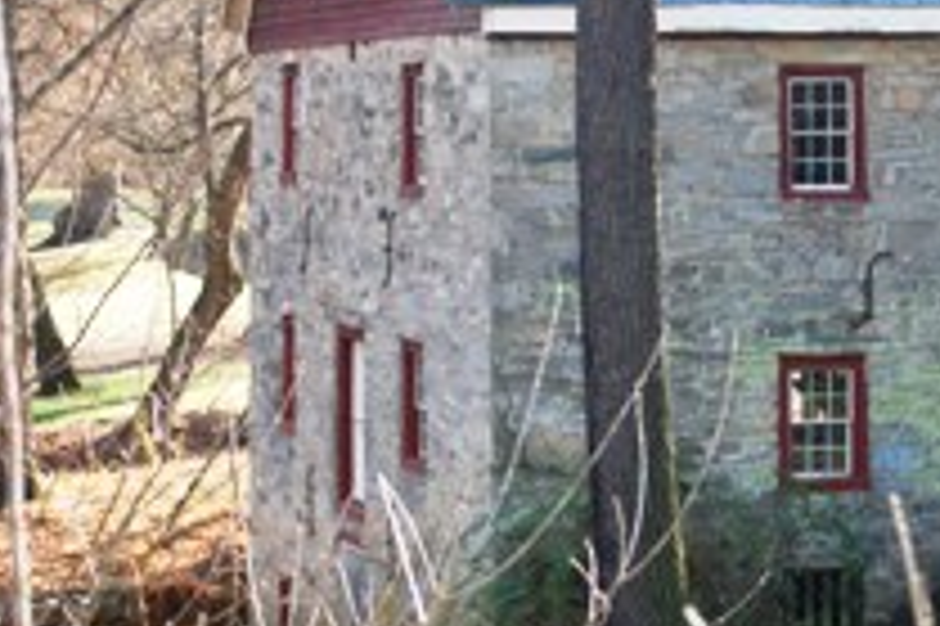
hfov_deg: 13.4
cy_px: 227
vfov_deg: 9.0
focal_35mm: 153
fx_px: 3990
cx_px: 758
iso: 200
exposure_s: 1/125
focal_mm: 55
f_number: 5.6
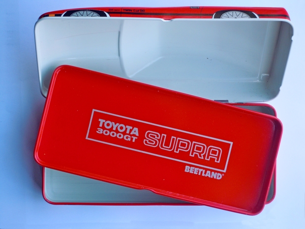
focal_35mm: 87
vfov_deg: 17.0
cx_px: 152
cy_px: 114
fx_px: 767
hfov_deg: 22.5
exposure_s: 1/60
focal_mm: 15.5
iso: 140
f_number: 4.9
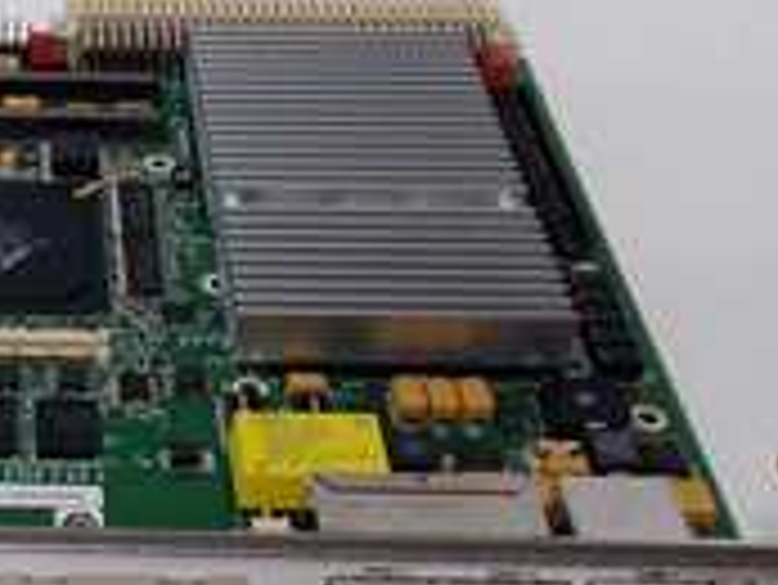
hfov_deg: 23.7
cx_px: -31
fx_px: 1754
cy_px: 362
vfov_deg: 18.9
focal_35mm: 78
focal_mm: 3.79
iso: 188
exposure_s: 1/33
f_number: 2
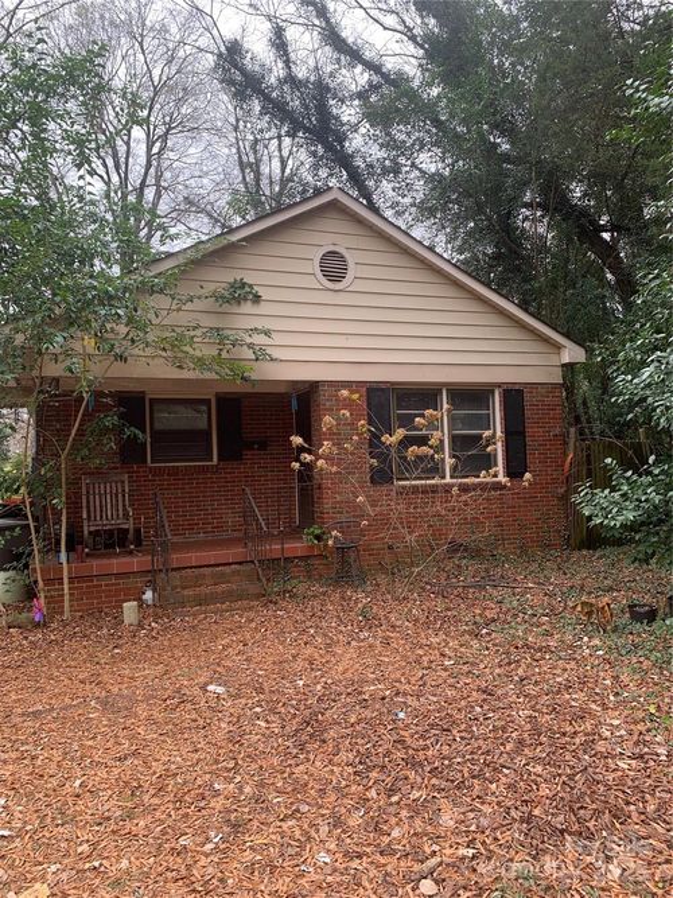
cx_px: 336
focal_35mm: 26
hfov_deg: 53.0
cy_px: 449
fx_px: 674
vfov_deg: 67.3
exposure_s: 1/122
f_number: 1.8
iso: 25
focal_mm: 4.25
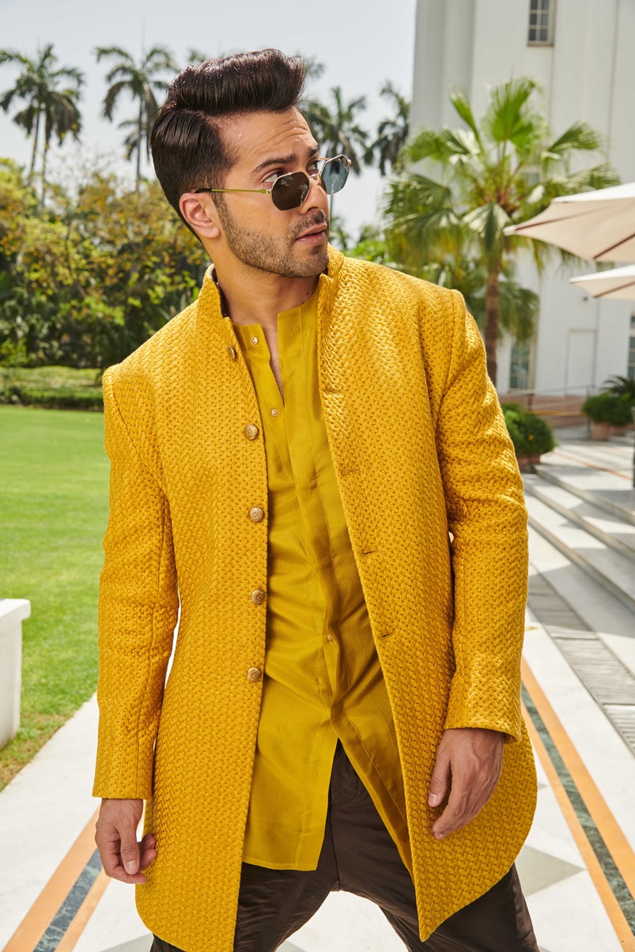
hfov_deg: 33.4
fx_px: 1058
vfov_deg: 48.5
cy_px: 476
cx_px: 318
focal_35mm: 40
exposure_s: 1/200
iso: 100
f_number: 7.1
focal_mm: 40
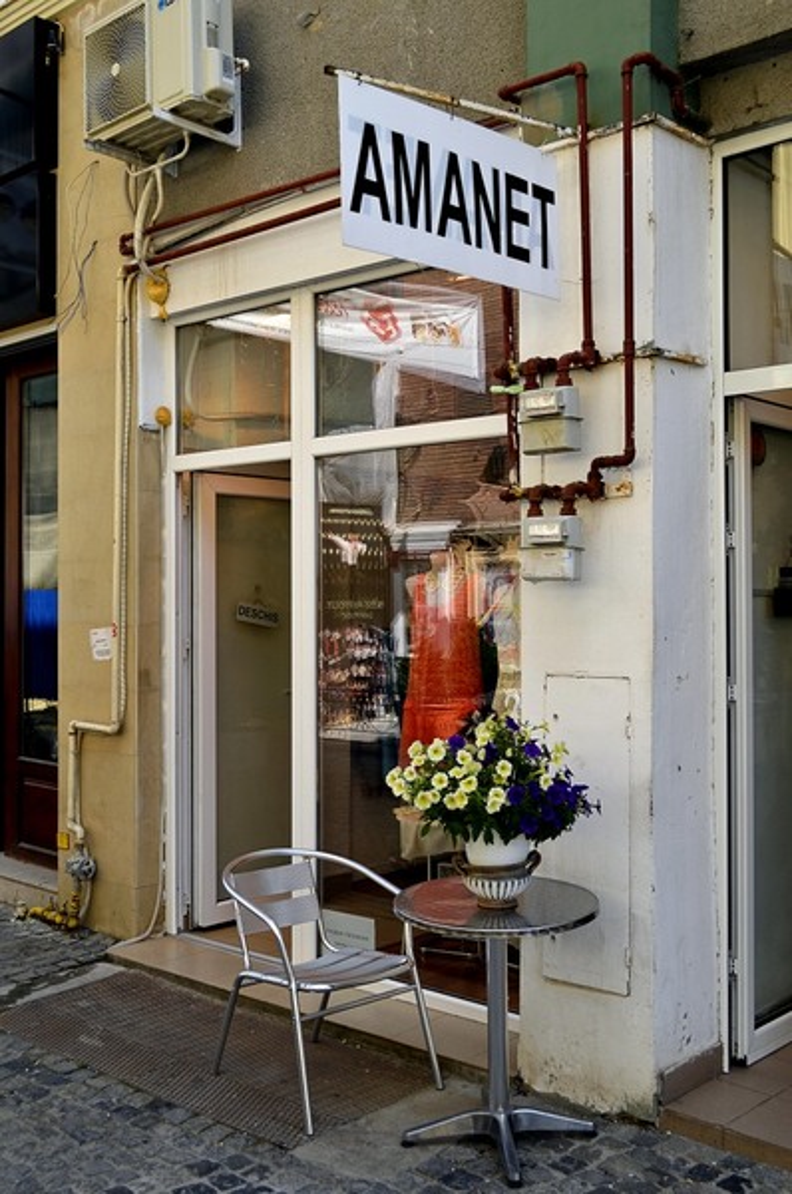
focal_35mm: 36
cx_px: 396
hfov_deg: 36.8
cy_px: 597
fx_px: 1192
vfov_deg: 53.2
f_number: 6.3
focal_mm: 24
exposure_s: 1/320
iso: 100
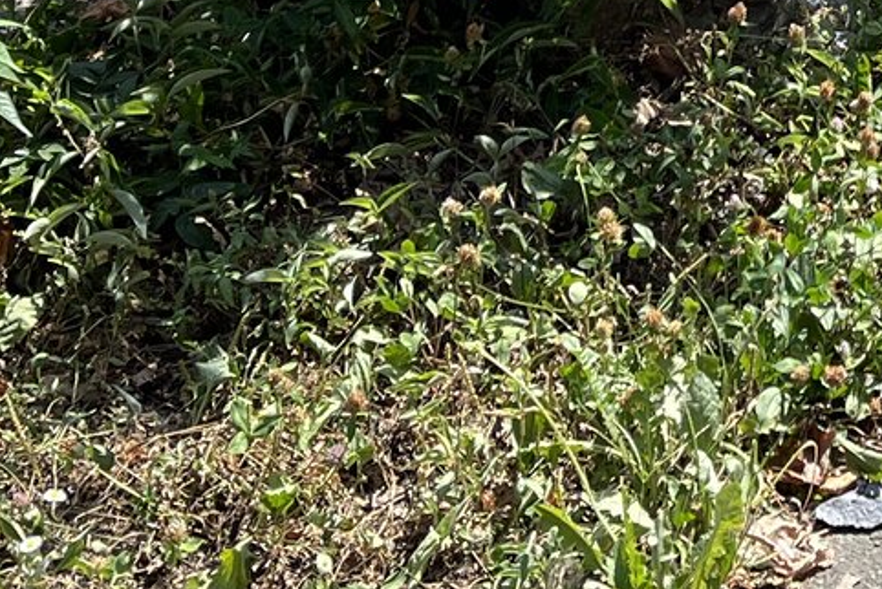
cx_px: 1111
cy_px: -717
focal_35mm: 113
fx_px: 2770
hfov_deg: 17.1
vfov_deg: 10.7
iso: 50
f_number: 1.6
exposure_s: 1/1517
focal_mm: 5.1
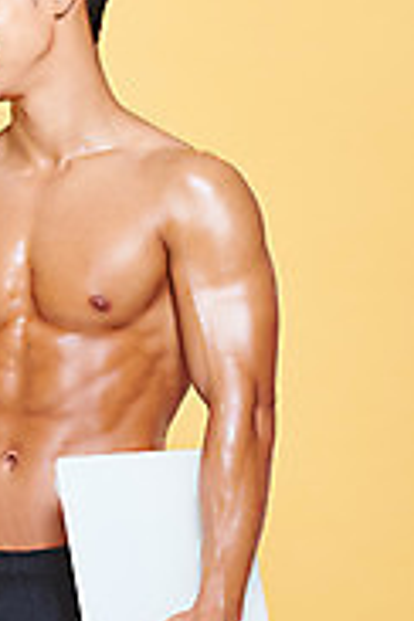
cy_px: 350
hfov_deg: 4.8
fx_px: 4899
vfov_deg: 7.3
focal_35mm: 284
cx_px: -32
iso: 100
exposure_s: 1/125
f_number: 11
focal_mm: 130
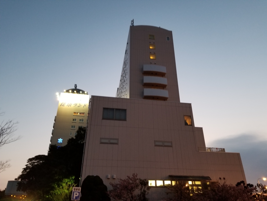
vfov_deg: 53.1
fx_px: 201
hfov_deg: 67.3
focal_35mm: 26
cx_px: 134
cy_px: 100
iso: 250
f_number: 1.7
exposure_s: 1/12
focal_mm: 4.25
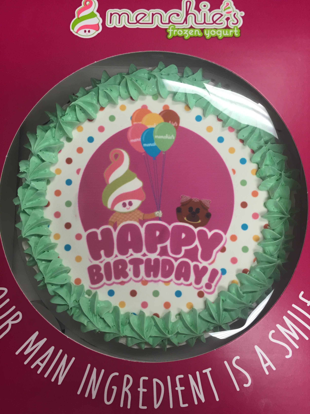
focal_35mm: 29
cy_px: 207
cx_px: 155
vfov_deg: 61.7
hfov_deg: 48.2
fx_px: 346
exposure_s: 1/30
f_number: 2.2
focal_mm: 4.15
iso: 40
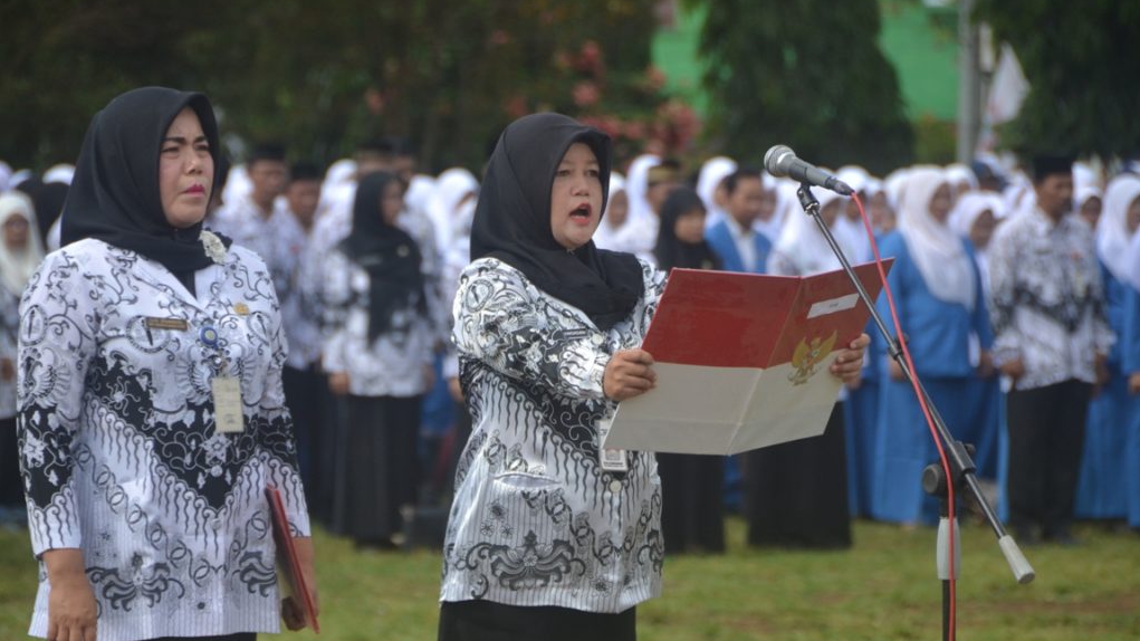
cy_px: 371
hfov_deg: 8.1
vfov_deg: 4.5
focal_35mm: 268
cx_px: 571
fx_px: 8100
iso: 180
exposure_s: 1/500
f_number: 5.6
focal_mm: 170
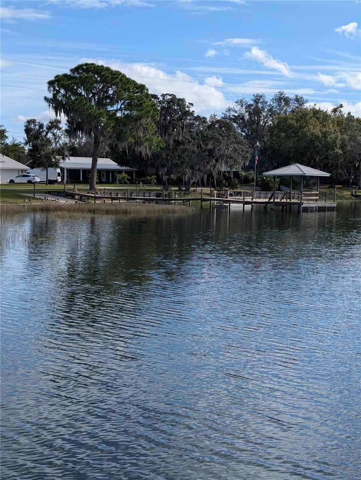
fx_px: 680
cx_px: 180
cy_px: 240
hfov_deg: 29.7
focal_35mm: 49
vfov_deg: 38.9
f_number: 1.68
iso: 21
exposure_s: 1/1546
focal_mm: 6.9
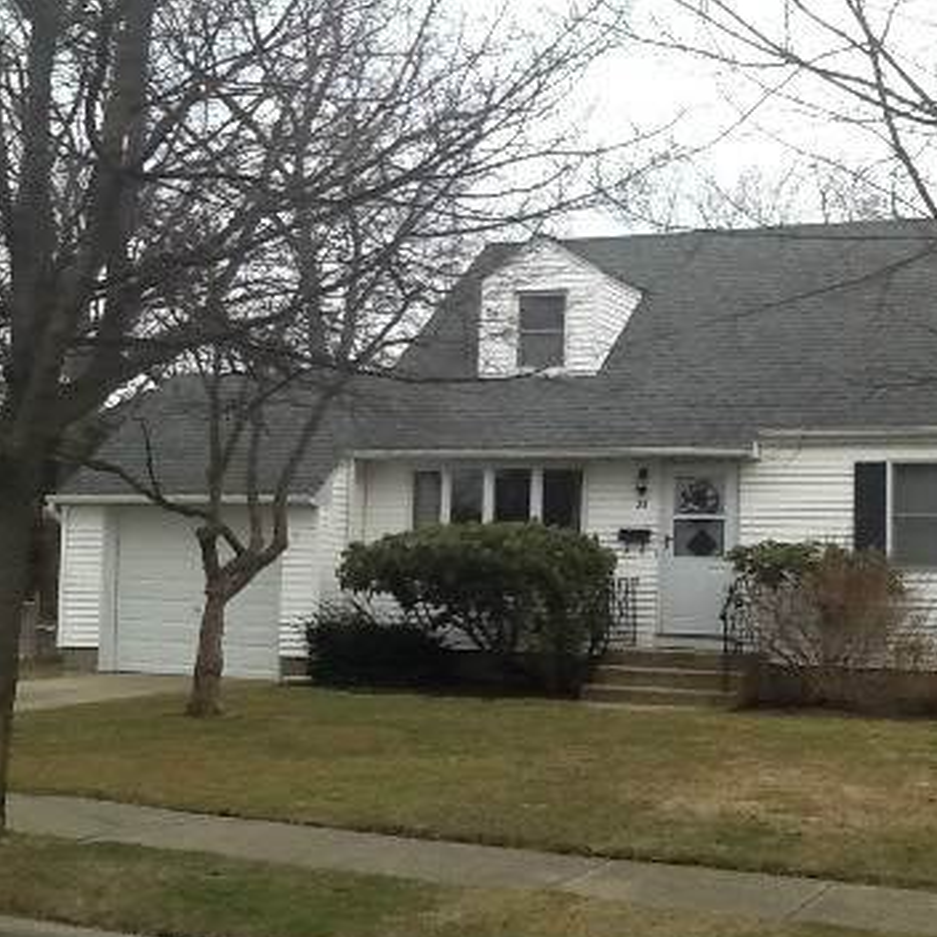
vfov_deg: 32.2
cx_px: 631
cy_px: 474
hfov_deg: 31.9
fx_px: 1623
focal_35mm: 53
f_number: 2.4
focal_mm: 2.03
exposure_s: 1/300
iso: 40
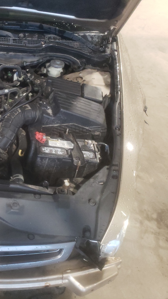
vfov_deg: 52.8
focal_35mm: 38
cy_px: 150
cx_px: -26
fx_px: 301
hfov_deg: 27.9
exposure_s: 1/30
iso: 336
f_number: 1.5
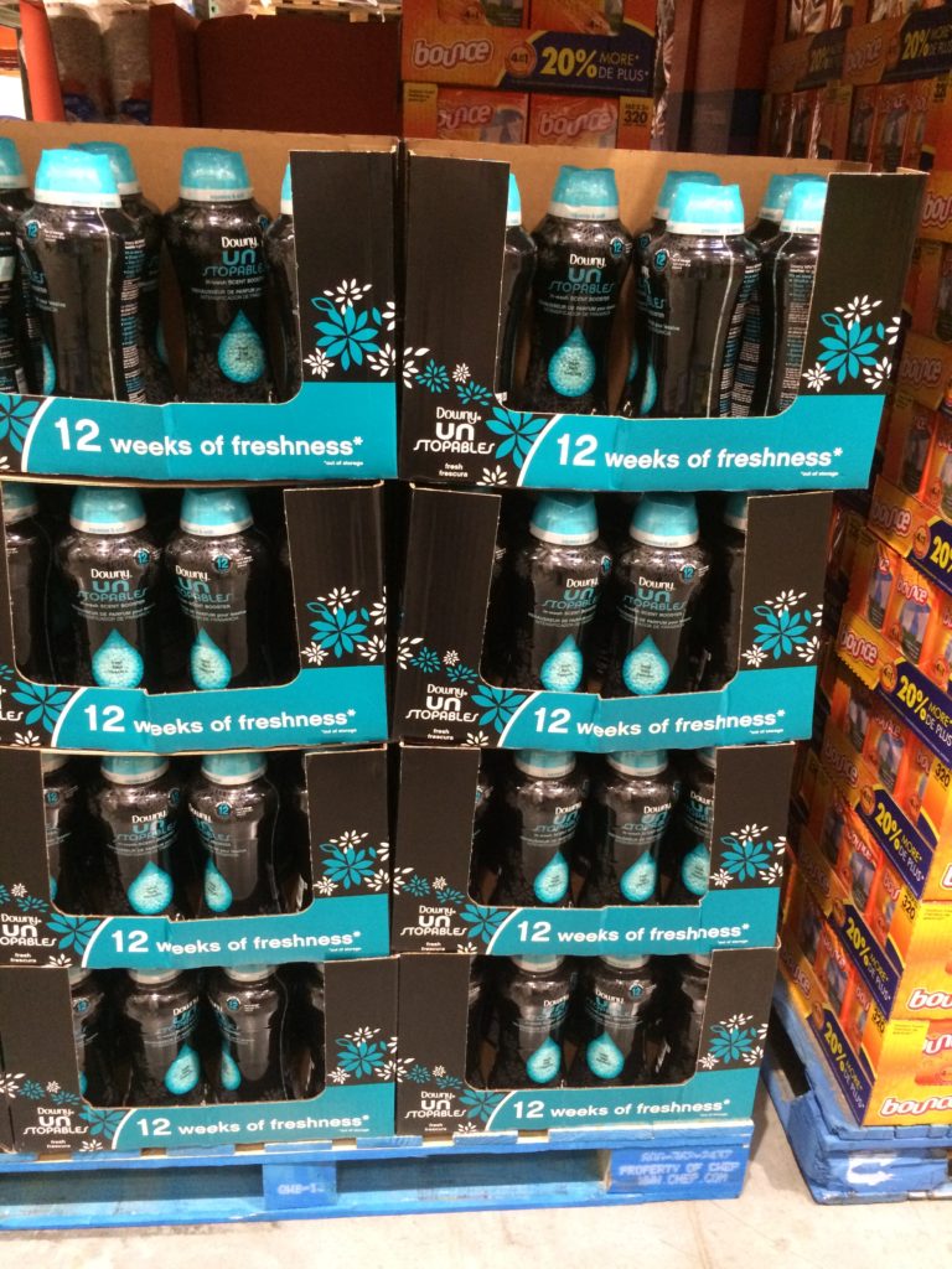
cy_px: 634
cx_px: 476
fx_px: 1063
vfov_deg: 61.7
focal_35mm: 29
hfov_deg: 48.2
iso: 320
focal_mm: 4.15
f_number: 2.2
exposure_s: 1/20
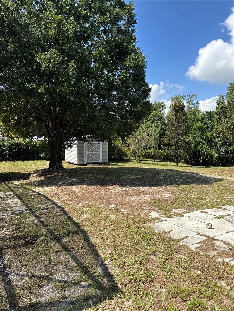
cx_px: 117
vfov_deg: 71.6
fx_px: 216
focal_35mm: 24
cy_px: 156
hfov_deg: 56.8
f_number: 1.78
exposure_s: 1/2506
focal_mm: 6.76
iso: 80
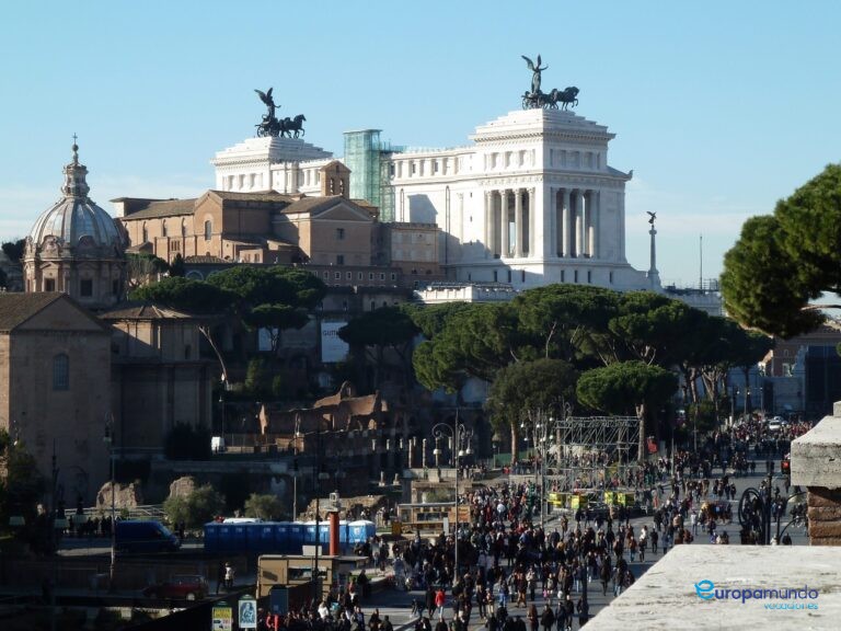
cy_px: 316
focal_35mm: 96
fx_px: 2332
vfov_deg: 15.4
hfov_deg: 20.4
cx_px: 420
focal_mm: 15.8
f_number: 4.3
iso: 80
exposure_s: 1/320
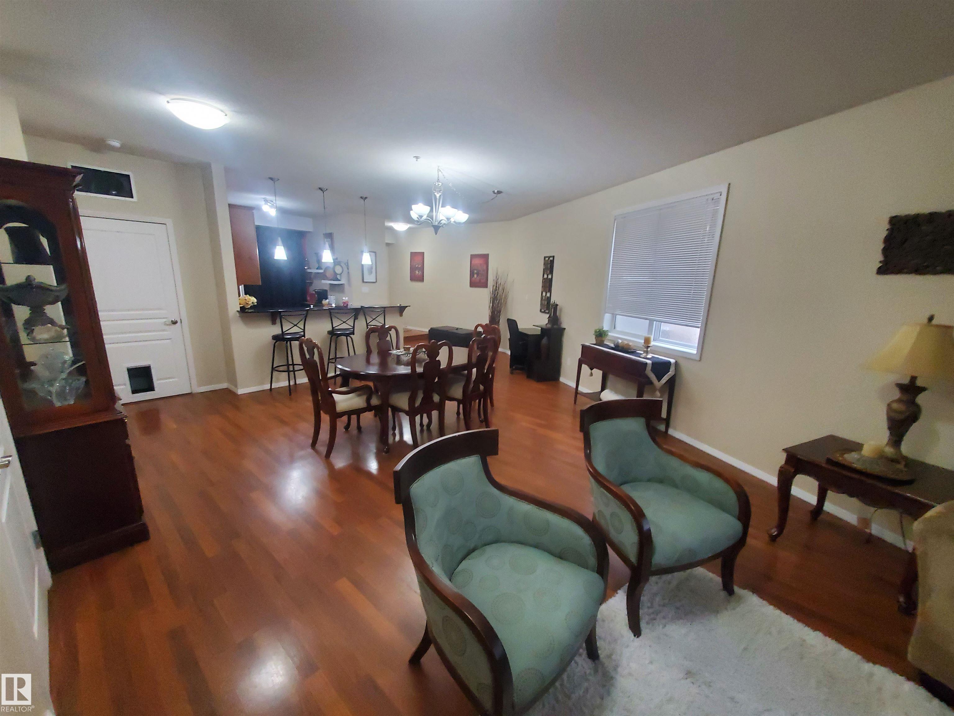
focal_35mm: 13
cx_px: 477
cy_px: 358
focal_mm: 1.8
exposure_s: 1/60
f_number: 2.2
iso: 640
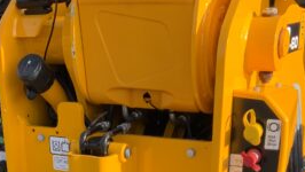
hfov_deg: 27.8
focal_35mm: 76
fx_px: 615
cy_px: 273
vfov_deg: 14.6
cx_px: 118
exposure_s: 1/446
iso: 16
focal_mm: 3
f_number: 1.8
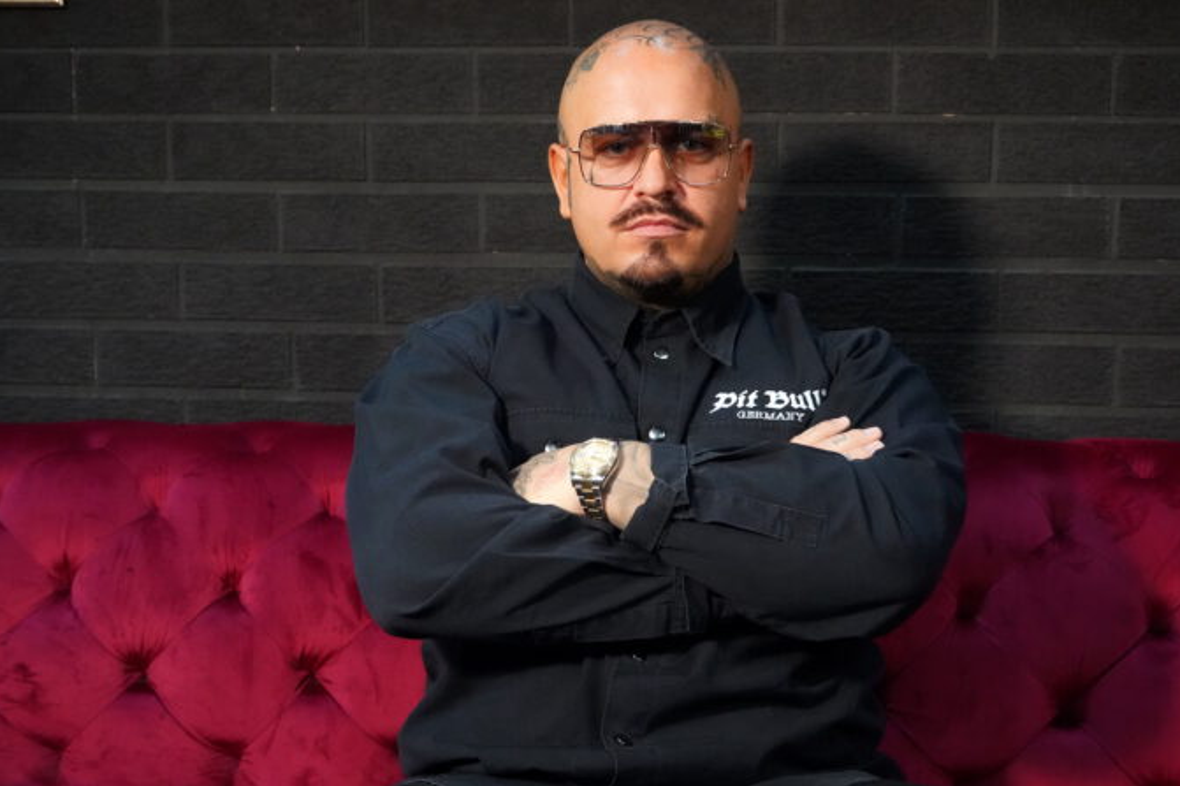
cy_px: 382
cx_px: 573
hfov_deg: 41.1
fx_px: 1573
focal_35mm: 48
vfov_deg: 28.1
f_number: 5.6
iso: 16000
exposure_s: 1/250
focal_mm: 46
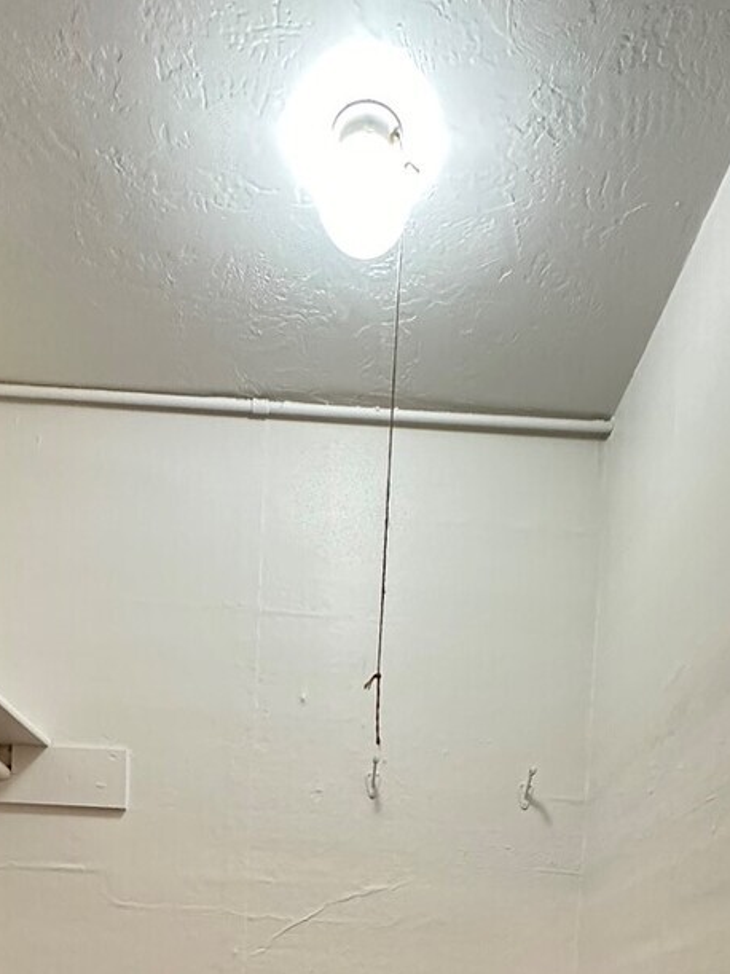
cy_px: 1094
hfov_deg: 42.9
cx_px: 355
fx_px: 928
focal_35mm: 33
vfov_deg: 42.3
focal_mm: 2.22
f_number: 2.2
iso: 320
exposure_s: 1/60
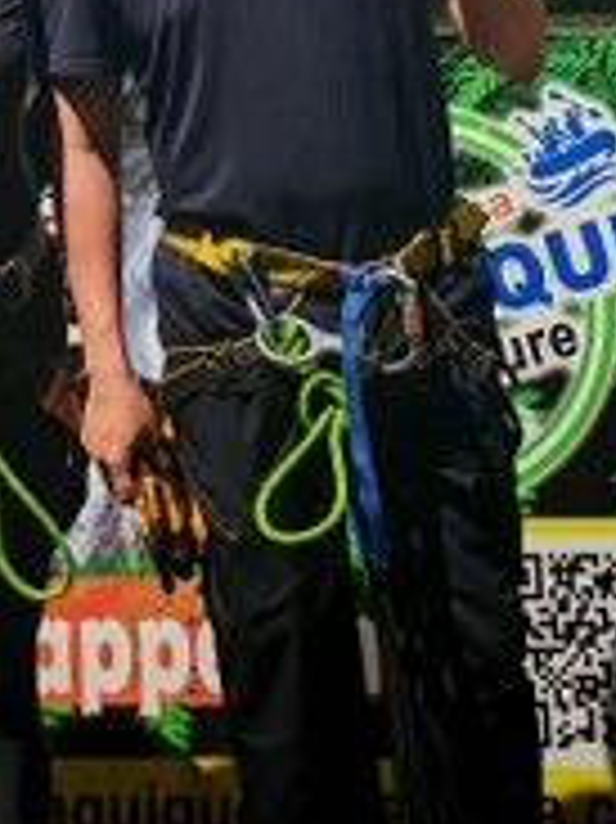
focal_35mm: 126
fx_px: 2993
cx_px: -130
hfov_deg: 11.5
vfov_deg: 15.0
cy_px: -207
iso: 50
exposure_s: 1/1300
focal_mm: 6.12
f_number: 1.9
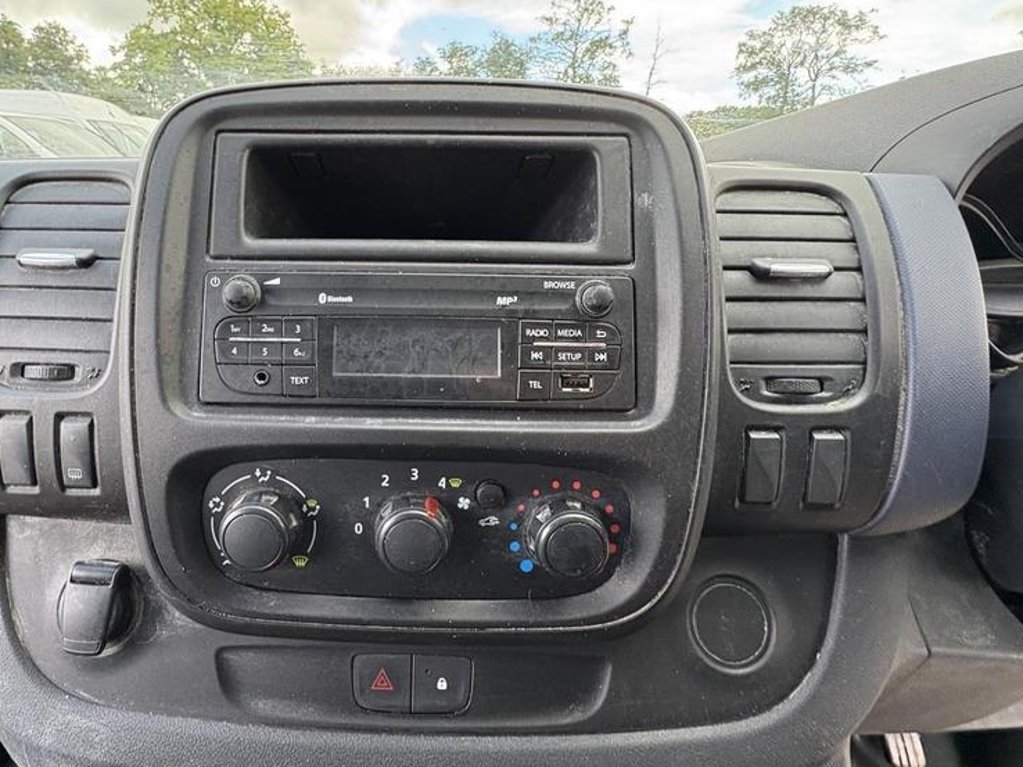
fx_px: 502
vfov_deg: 74.6
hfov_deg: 90.0
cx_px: 413
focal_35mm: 17
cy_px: 356
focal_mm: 2.22
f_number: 2.2
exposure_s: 1/99
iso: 250
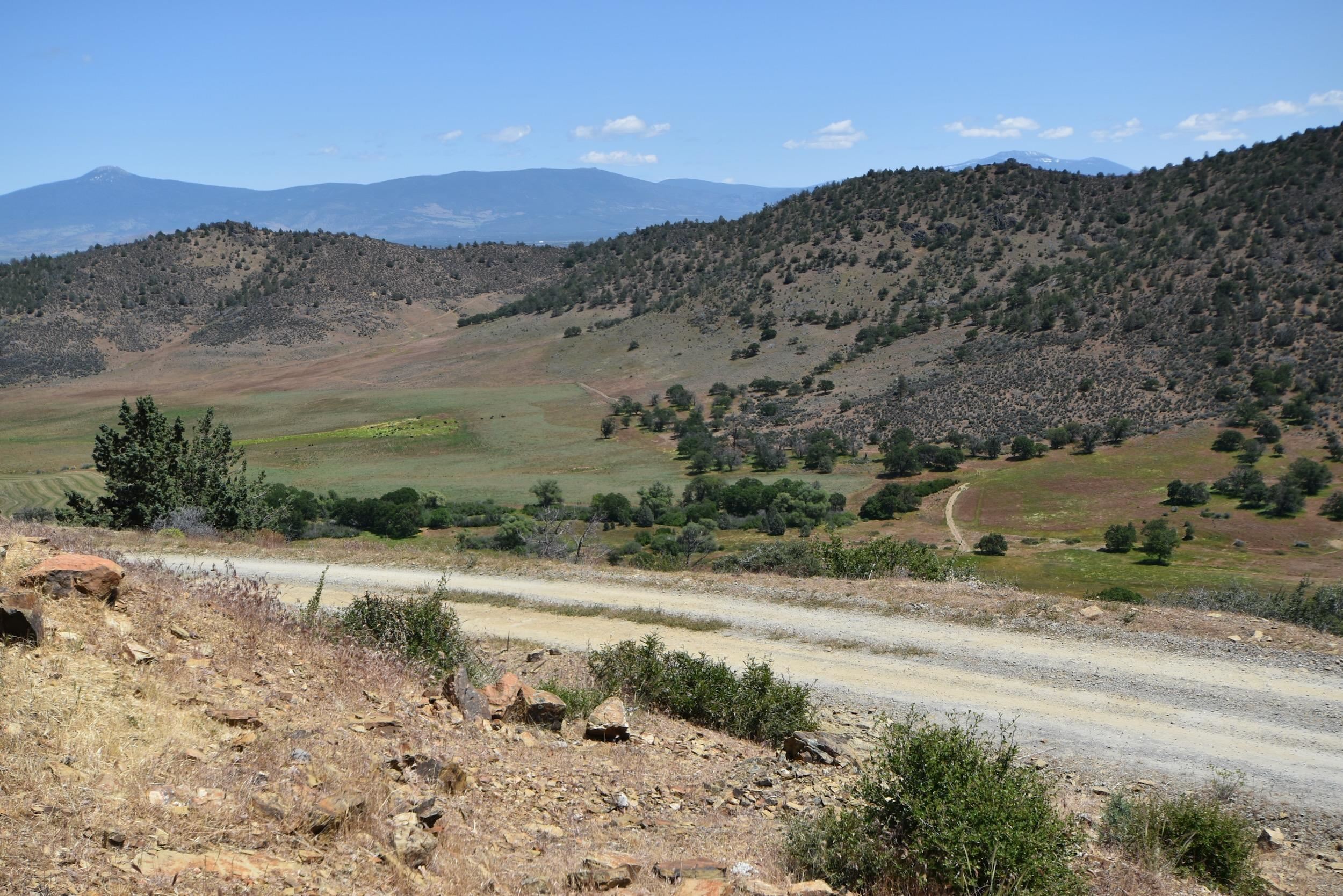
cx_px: 672
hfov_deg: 53.1
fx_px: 1343
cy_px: 448
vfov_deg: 36.9
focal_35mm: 36
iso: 100
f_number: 8
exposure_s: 1/250
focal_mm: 24
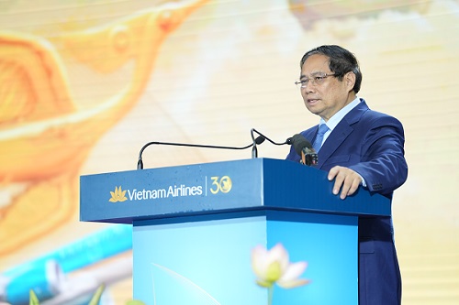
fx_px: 2511
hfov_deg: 10.4
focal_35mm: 197
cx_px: 230
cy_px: 152
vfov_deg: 7.0
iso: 1600
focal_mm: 197
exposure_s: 1/200
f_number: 3.2
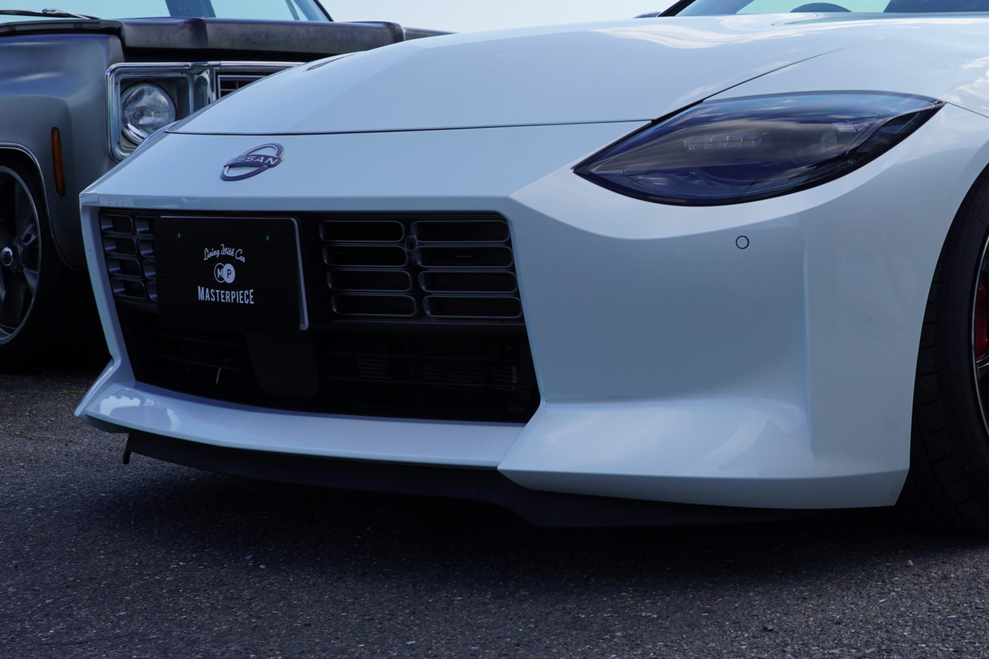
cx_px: 783
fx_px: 1785
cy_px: 251
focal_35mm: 65
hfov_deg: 30.3
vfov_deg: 20.9
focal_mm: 36
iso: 100
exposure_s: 1/160
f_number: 10
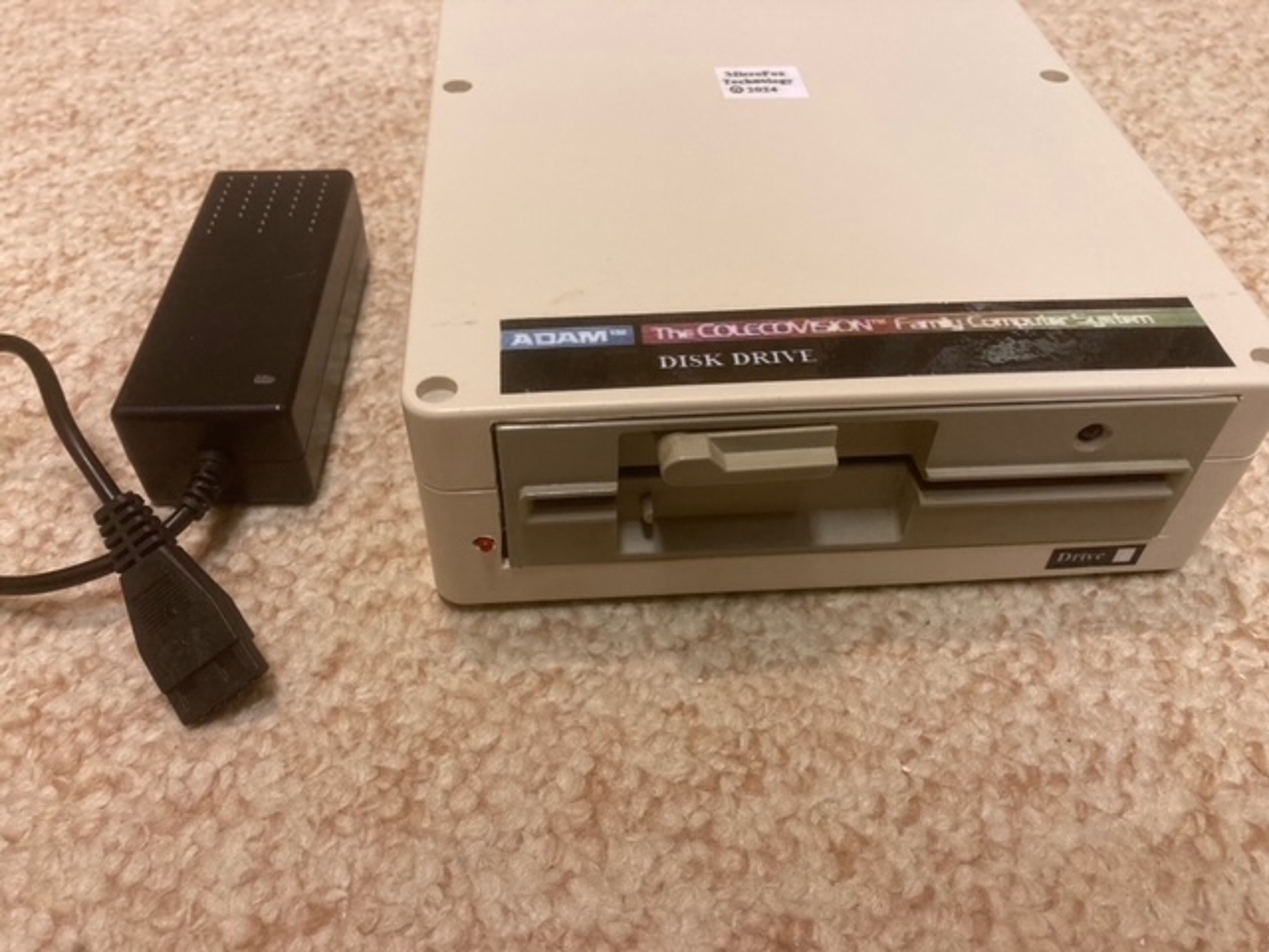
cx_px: 634
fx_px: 1026
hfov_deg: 63.4
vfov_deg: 49.7
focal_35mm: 28
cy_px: 476
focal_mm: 3.99
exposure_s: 1/40
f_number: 1.8
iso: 250
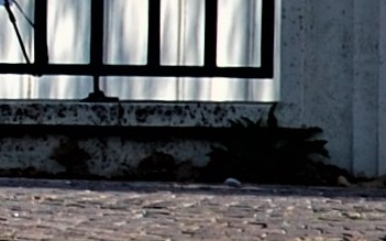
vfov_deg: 1.2
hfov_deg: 1.9
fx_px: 11466
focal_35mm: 1090
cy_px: -115
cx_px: -805
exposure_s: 1/640
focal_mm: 105
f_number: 6.3
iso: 200
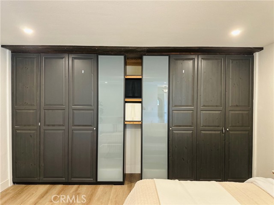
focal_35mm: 24
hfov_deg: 71.6
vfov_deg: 56.8
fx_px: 190
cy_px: 102
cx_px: 137
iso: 320
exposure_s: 1/60
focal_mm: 6.86
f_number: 1.78
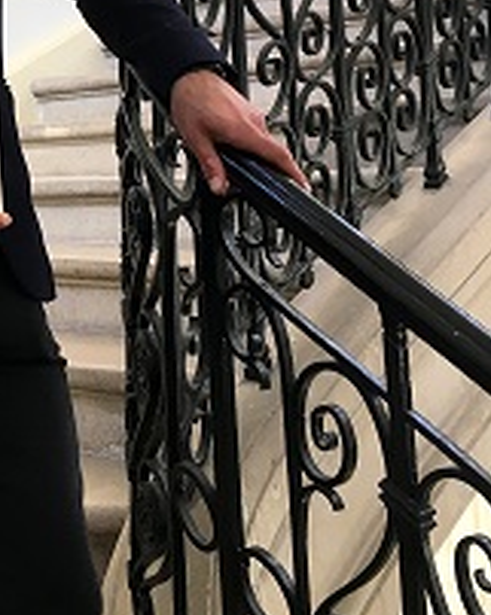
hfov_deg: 19.7
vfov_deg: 25.0
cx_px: -98
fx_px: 1329
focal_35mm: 73
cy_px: 21
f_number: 2.2
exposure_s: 1/33
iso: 32
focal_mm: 4.15
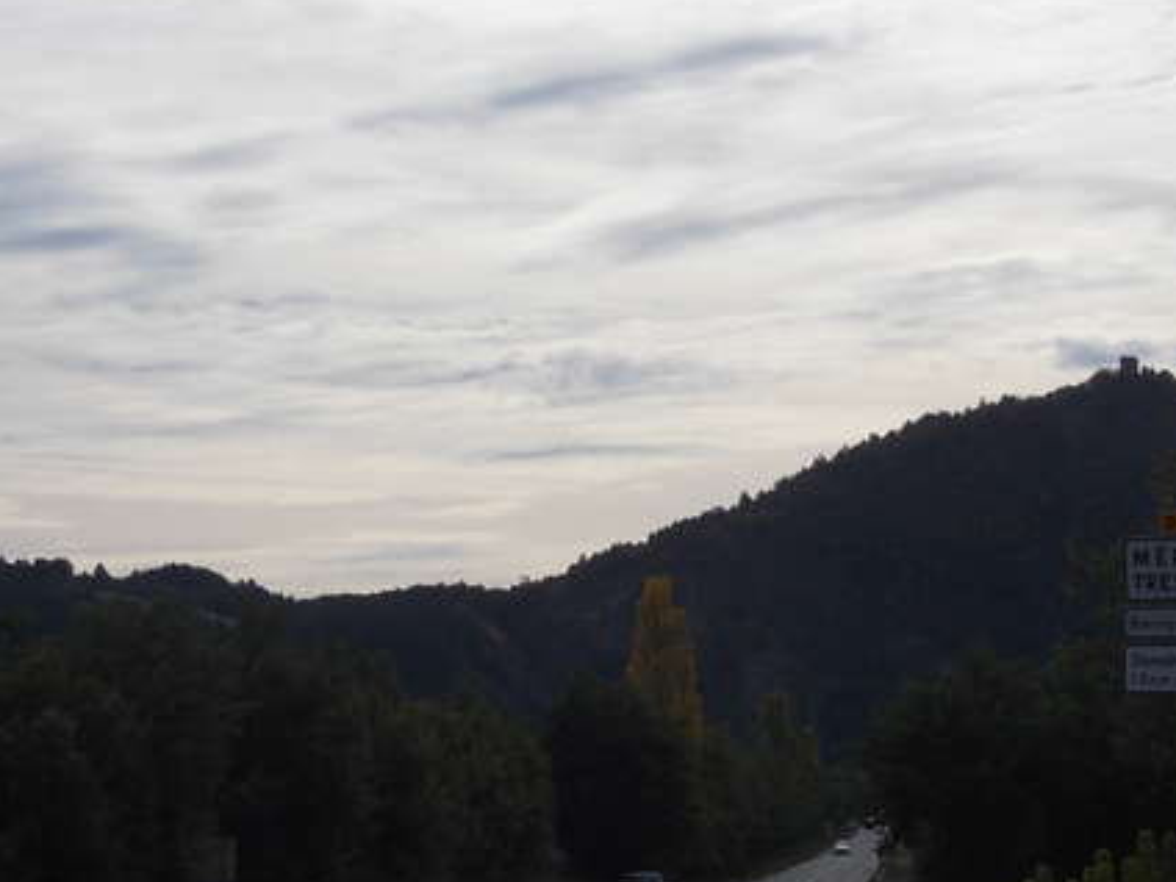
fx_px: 3941
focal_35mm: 116
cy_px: 519
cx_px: 585
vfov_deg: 12.8
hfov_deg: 17.0
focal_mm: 11.6
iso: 80
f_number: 9.6
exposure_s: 1/320
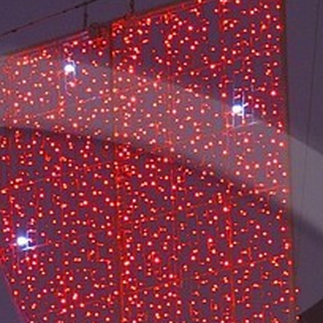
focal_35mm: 367
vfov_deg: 4.7
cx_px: -28
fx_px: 3874
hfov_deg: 4.8
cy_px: 711
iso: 800
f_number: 7.1
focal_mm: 55
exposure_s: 1/6
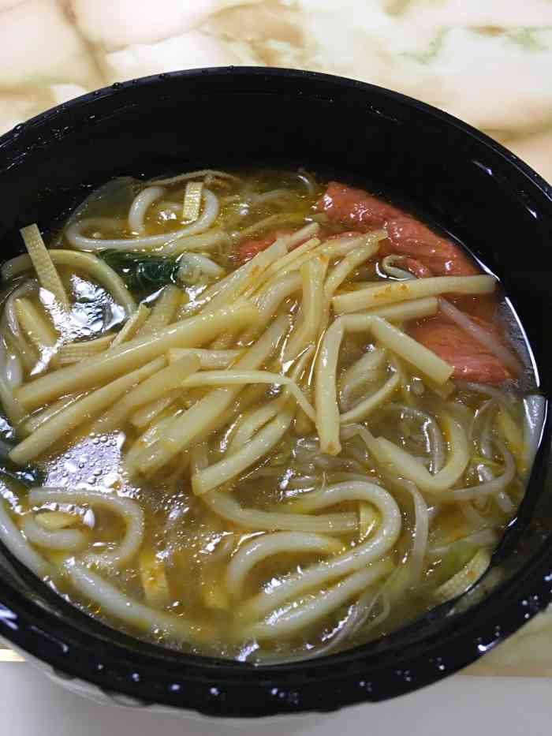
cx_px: 276
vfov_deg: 61.7
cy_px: 368
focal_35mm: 29
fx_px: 616
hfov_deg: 48.2
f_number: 2.2
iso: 100
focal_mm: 4.15
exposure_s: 1/10
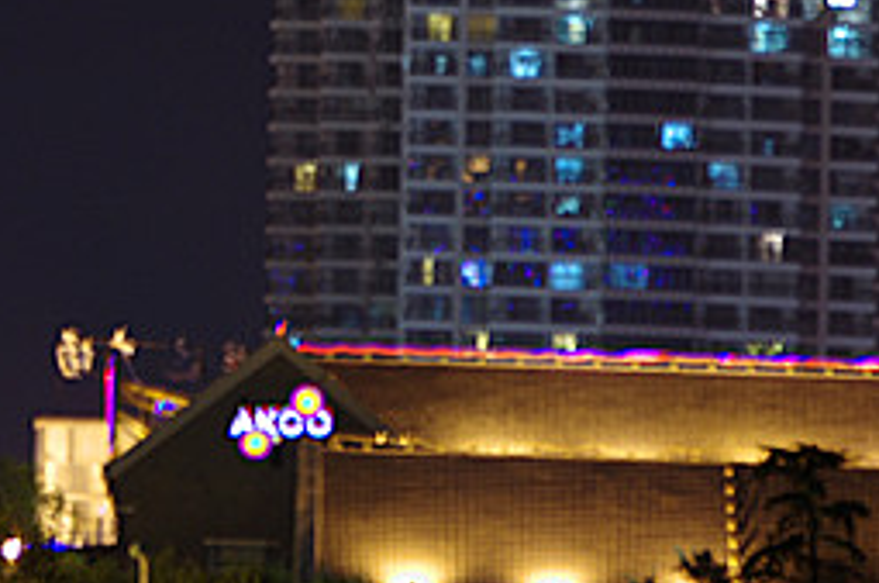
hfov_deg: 3.7
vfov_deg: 2.4
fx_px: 13769
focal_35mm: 565
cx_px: 183
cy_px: -250
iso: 100
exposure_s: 3
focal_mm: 120
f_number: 4.5
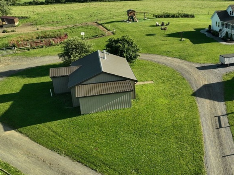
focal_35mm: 42
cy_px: 78
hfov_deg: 42.0
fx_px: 284
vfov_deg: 34.3
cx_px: 200
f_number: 2.8
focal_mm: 12.29
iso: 200
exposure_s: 1/800
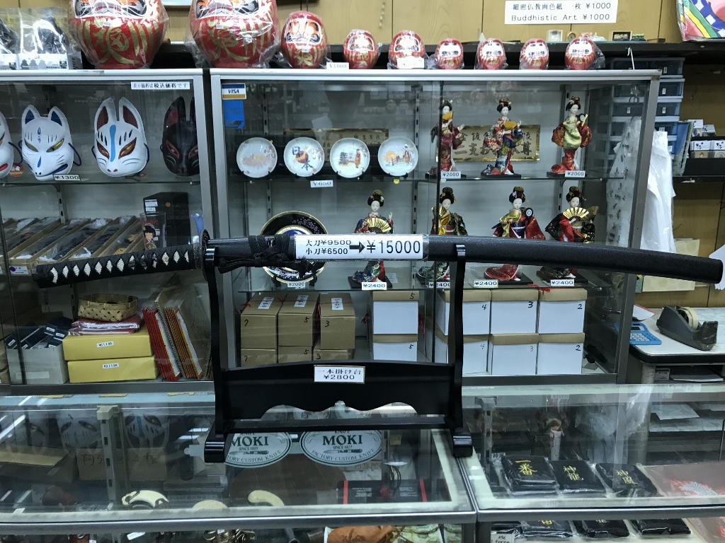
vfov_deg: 49.7
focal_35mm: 28
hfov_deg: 63.4
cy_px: 272
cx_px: 362
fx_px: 586
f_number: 1.8
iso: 40
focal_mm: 3.99
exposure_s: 1/25
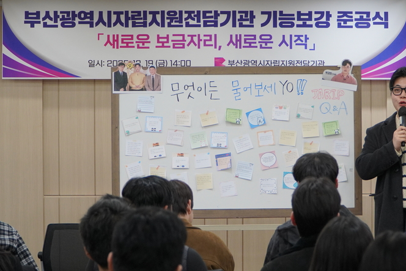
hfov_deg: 16.8
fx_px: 1376
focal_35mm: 122
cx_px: 245
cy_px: 140
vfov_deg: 11.2
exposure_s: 1/160
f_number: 4
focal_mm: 54
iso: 800
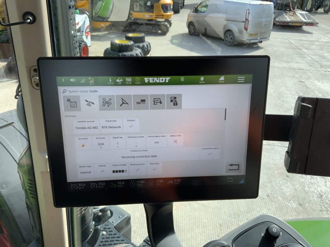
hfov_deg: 61.7
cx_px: 165
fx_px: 276
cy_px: 124
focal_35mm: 29
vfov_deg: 48.2
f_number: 1.8
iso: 16
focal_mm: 3
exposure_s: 1/504
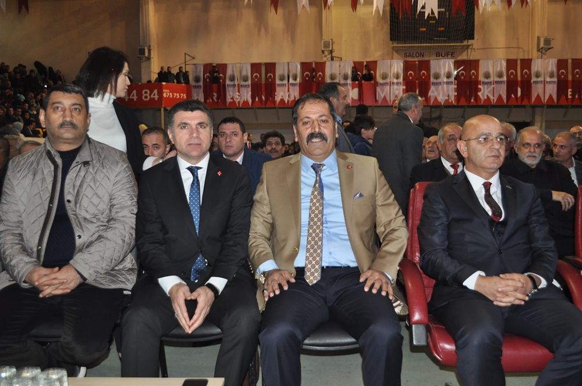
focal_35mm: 39
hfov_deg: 49.6
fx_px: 630
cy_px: 193
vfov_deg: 34.1
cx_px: 291
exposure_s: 1/60
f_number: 4.2
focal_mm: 26
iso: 800
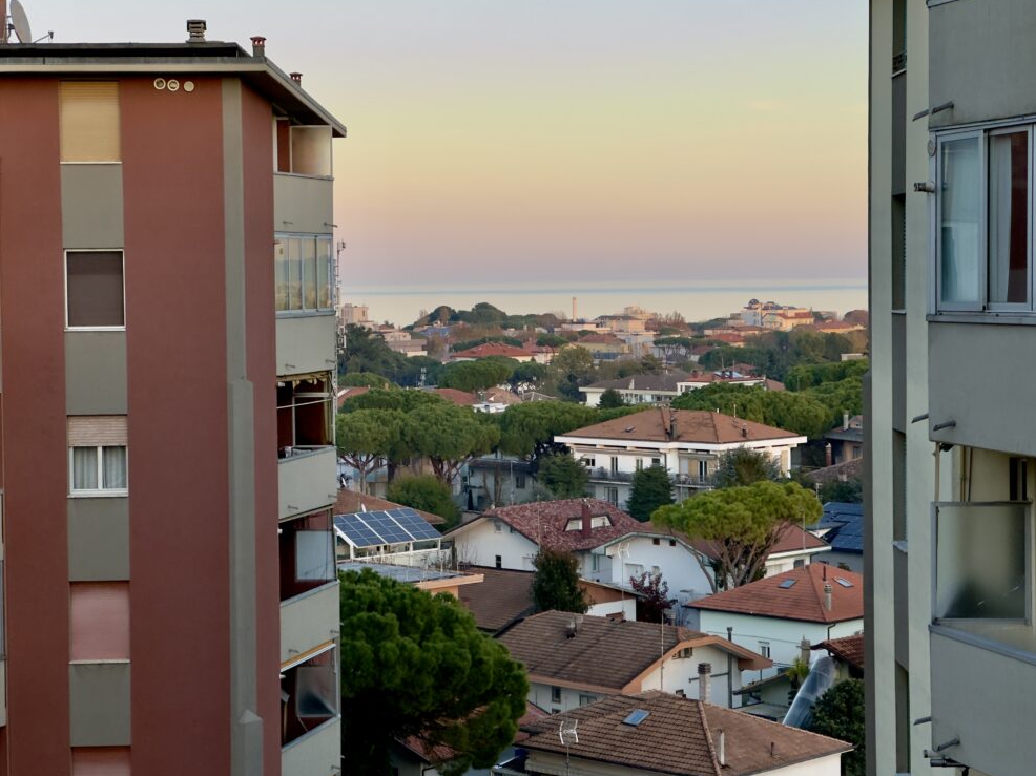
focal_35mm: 80
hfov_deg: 24.4
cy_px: 382
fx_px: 2394
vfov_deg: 18.4
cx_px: 520
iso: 25
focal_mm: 9
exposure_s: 1/312
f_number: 2.8
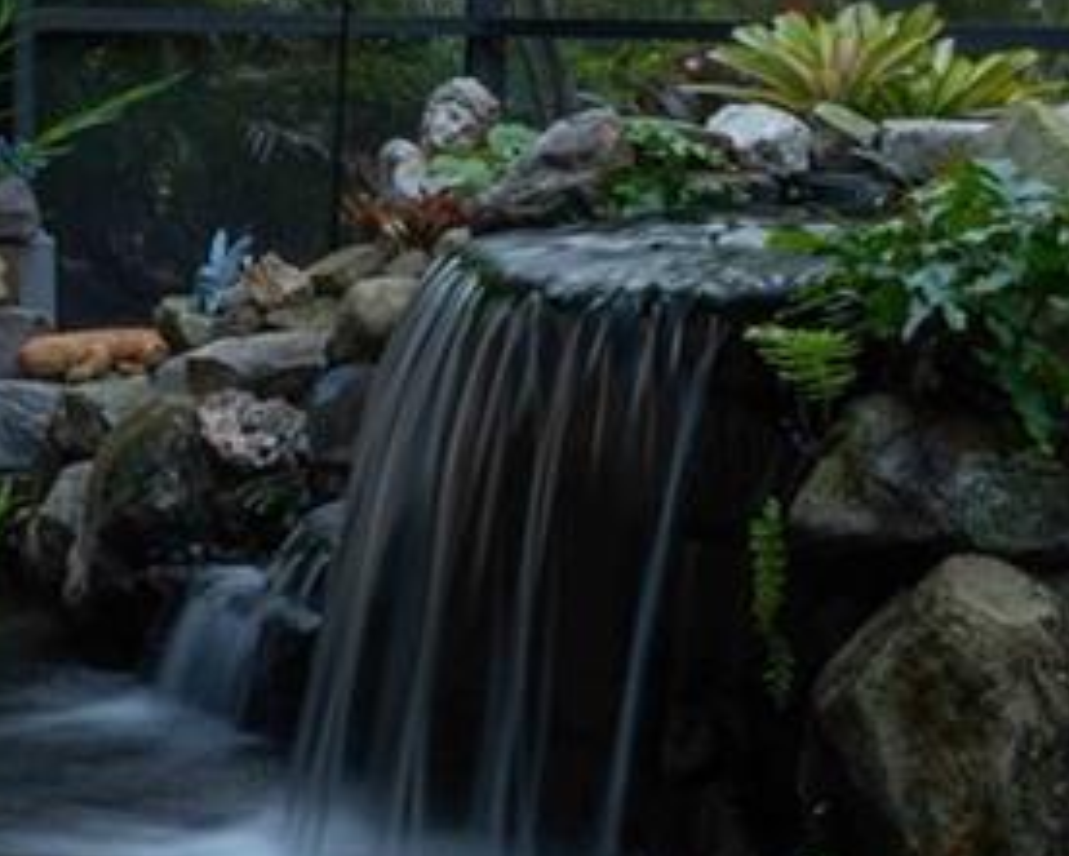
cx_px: 515
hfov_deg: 22.0
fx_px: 2754
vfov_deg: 17.7
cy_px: 368
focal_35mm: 87
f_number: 14
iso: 32
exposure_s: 1.6
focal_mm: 16
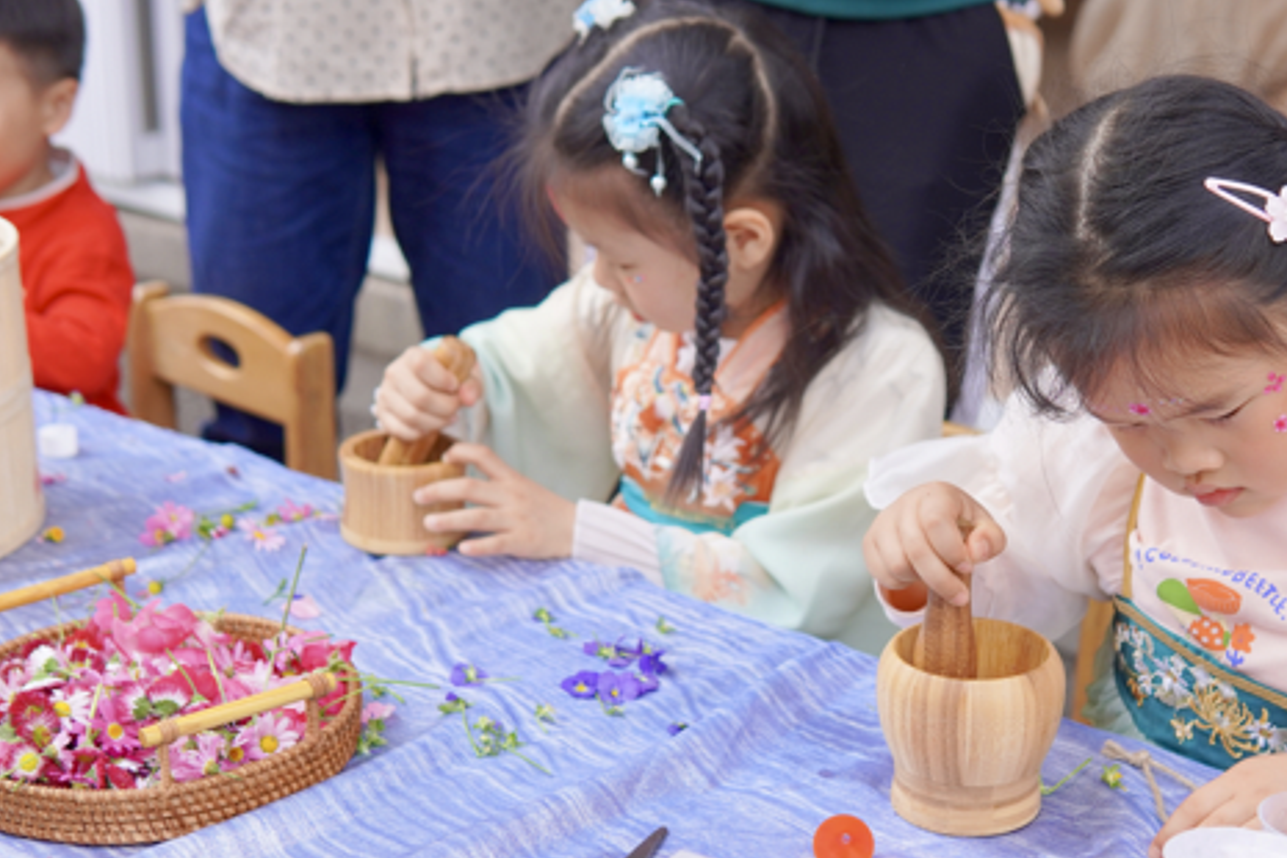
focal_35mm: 62
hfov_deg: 32.1
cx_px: 850
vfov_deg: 21.9
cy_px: 533
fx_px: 2216
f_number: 2.8
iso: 320
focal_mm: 30
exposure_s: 1/1000
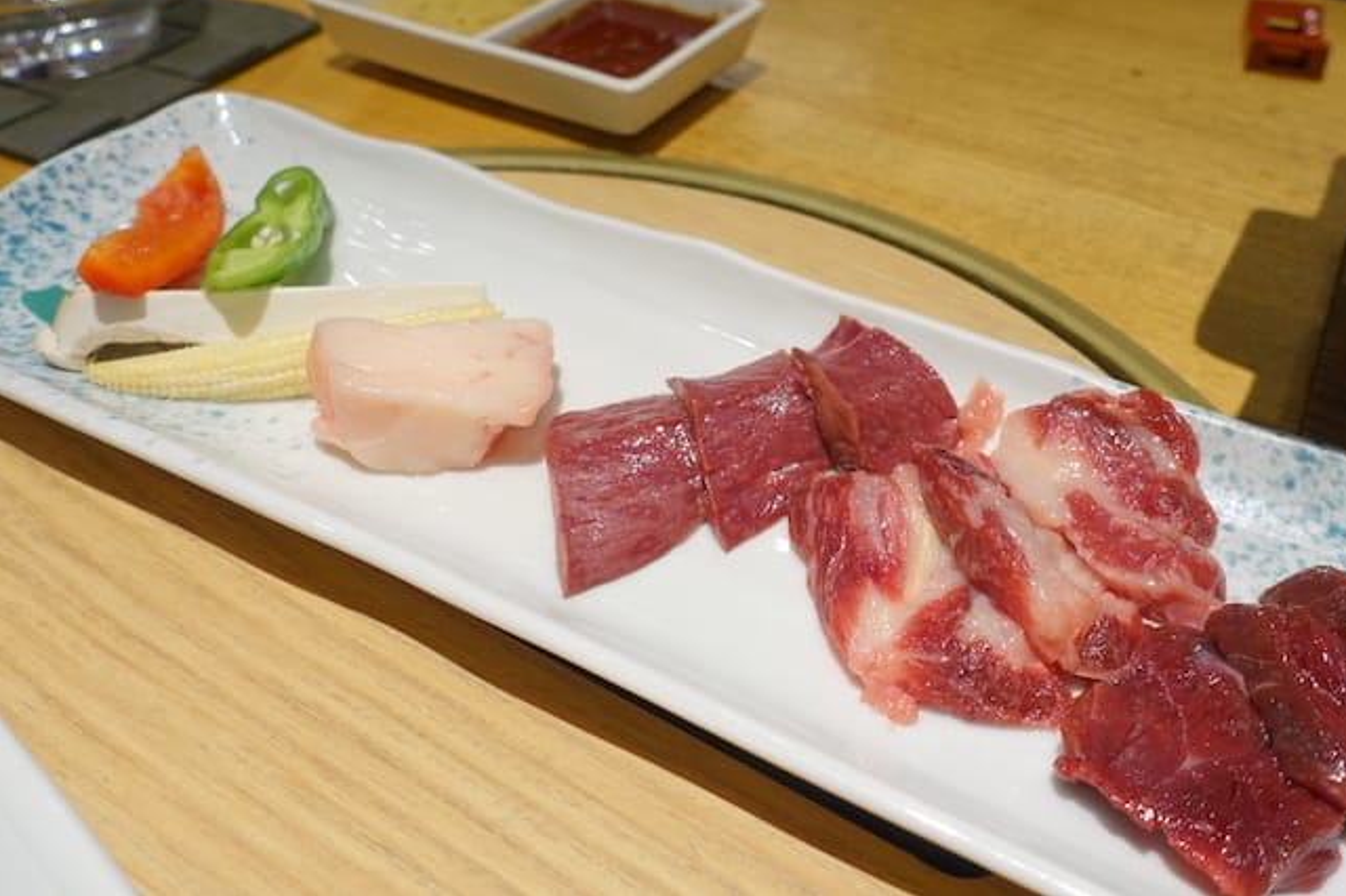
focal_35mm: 30
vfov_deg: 43.2
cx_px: 839
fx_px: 1121
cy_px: 338
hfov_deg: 61.1
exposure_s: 1/30
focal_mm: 8.8
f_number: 2.8
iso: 125
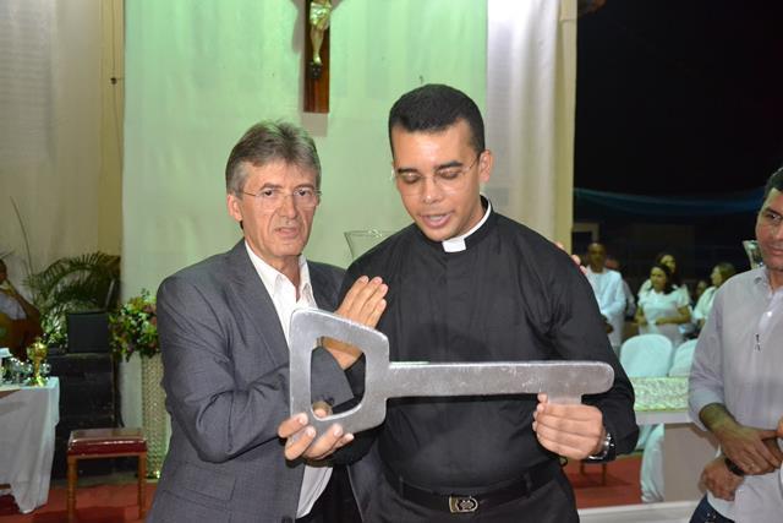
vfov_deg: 35.5
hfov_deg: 51.3
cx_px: 392
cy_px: 262
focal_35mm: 38
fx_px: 816
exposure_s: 1/60
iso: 3200
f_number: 4
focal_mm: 25
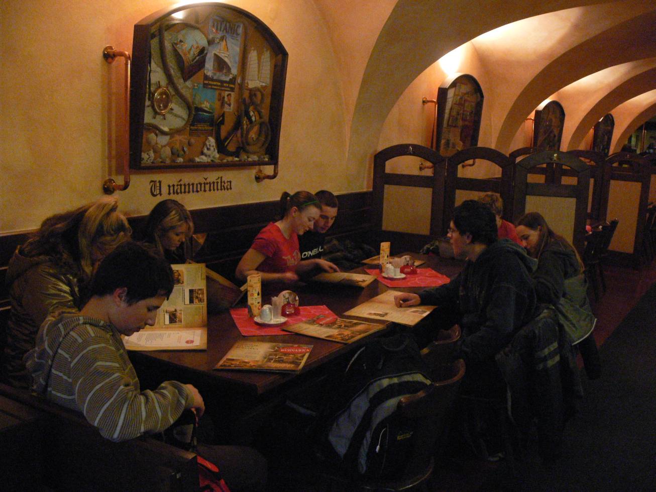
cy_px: 246
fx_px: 663
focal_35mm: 35
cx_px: 328
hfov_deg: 52.6
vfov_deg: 40.7
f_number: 2.8
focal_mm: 7.4
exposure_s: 1/20
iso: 400
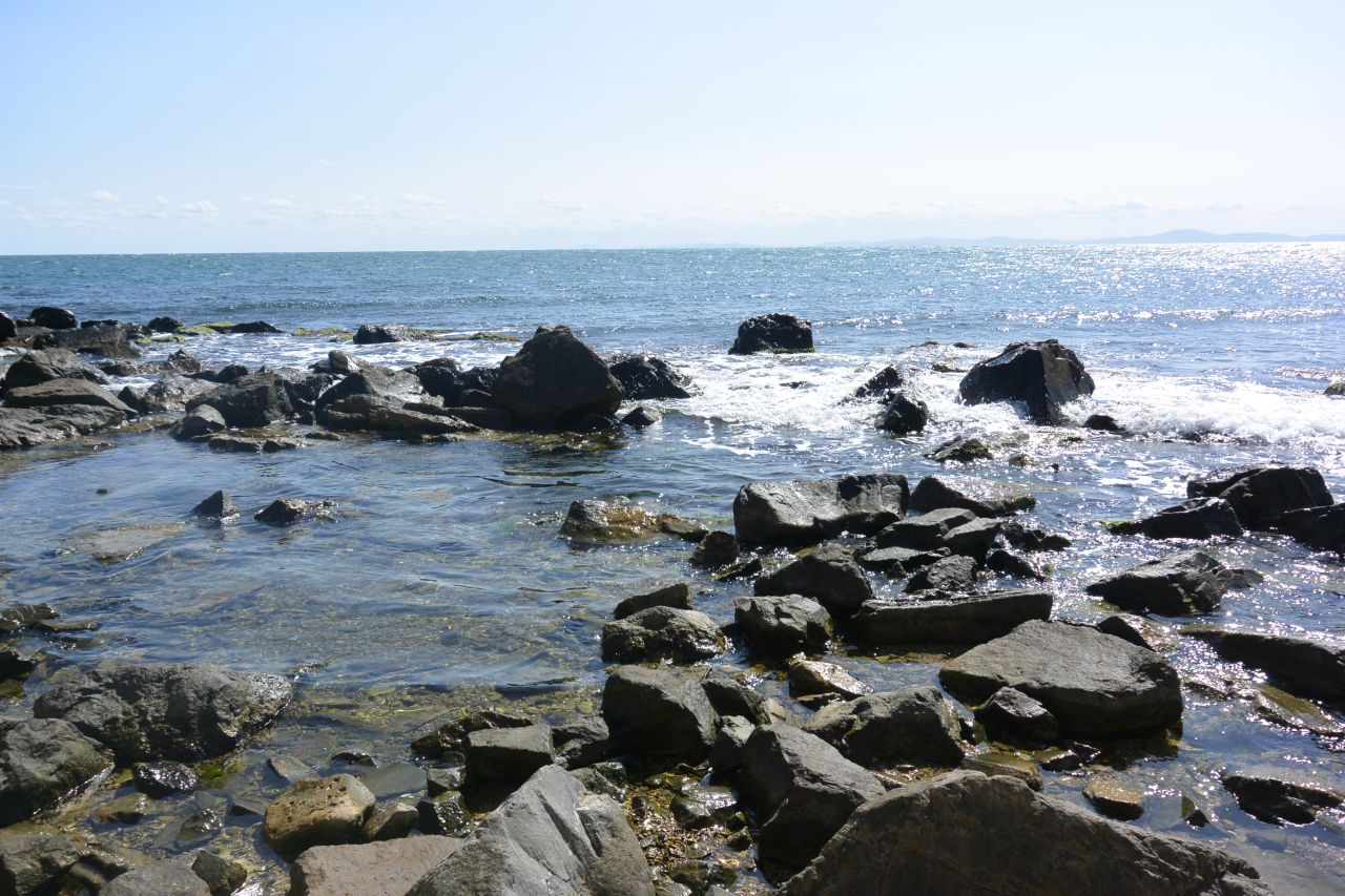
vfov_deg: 45.0
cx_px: 672
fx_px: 1083
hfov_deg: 63.7
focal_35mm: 29
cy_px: 448
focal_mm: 11
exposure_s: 1/1000
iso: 160
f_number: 5.6
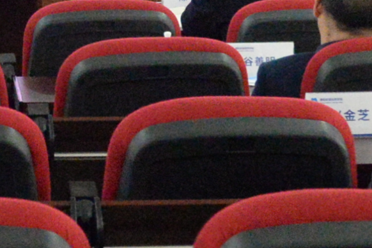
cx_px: -107
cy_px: -67
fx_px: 1922
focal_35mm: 186
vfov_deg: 7.3
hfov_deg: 10.8
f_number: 4.5
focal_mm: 24
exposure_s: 1/320
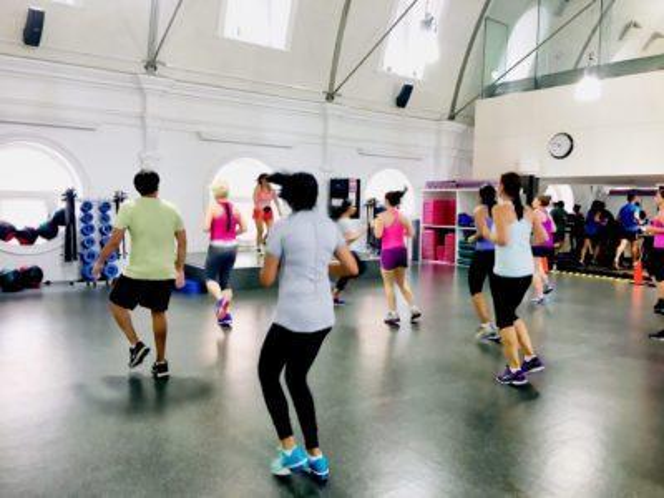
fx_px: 556
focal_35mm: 29
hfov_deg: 61.7
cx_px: 332
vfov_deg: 48.2
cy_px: 249
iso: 100
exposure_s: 1/10
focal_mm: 4.15
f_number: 2.2
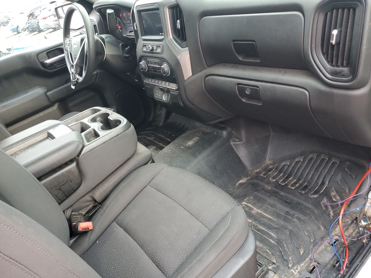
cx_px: 186
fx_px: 279
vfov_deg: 53.1
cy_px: 139
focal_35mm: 26
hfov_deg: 67.3
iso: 118
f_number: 1.5
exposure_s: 1/60.2
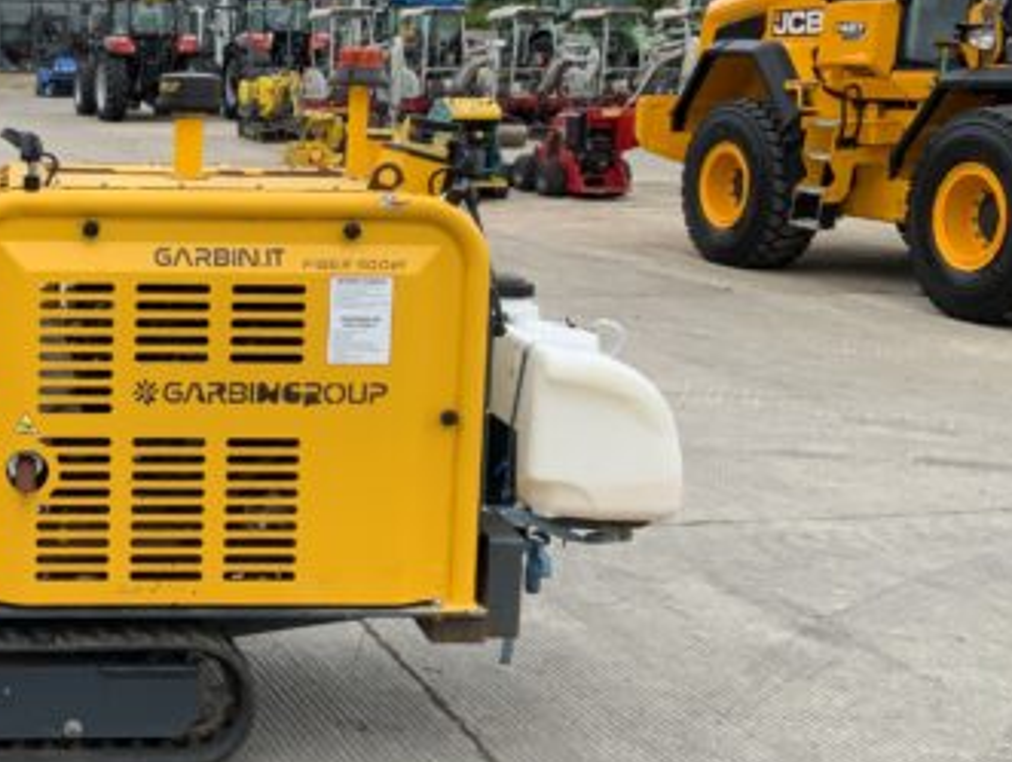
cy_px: 315
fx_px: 1639
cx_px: 98
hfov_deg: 32.6
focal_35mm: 56
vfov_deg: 26.1
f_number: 1.8
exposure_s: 1/700
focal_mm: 3
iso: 16
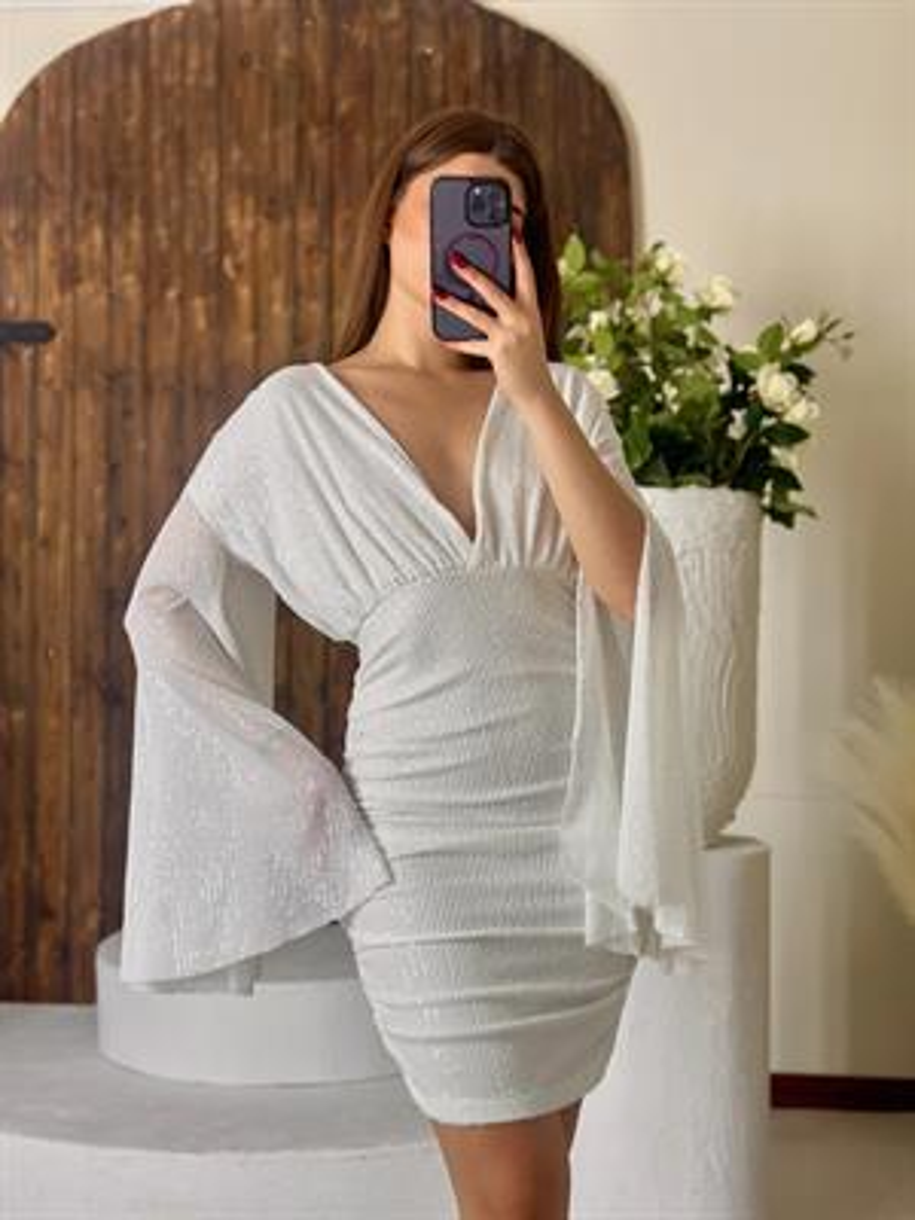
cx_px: 458
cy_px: 610
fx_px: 1692
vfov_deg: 39.7
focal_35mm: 48
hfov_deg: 30.3
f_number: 1.78
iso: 80
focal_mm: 6.86
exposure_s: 1/390
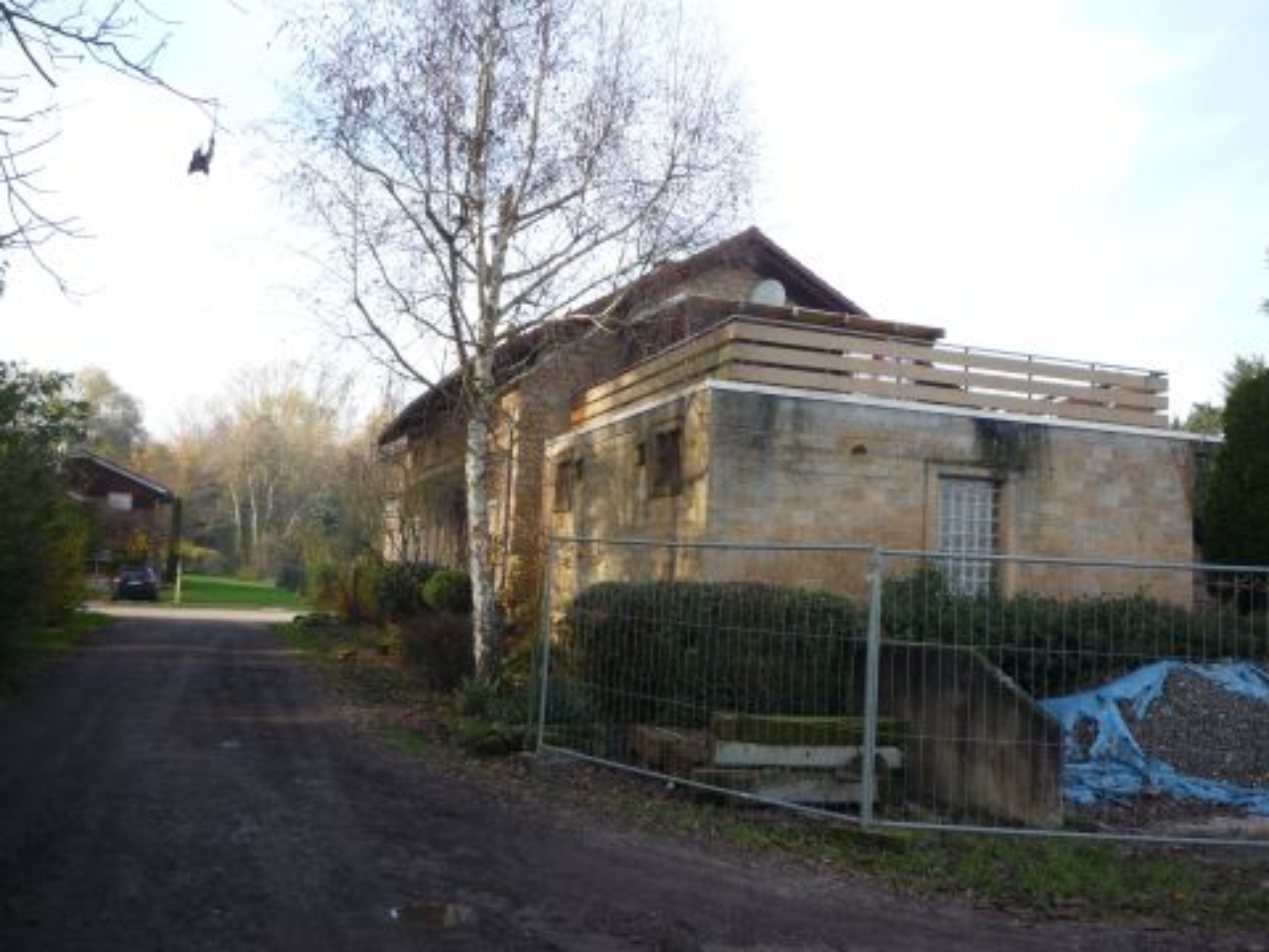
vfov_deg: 44.2
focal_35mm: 32
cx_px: 634
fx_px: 1173
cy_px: 476
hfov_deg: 56.8
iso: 100
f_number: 4
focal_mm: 5.2
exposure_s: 1/125
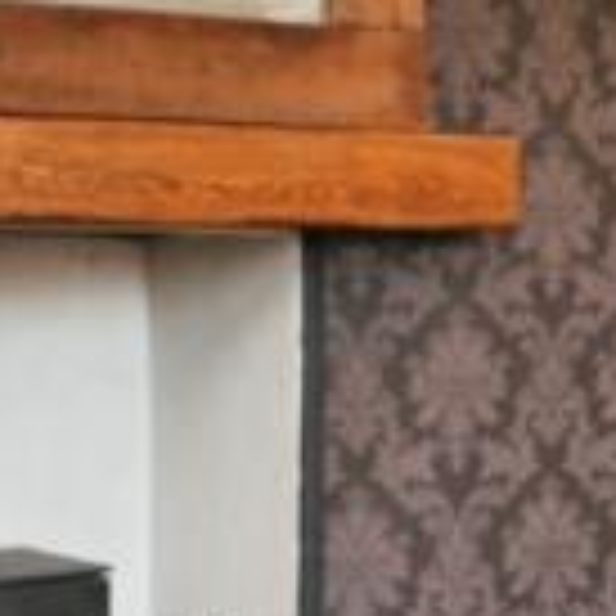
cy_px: 232
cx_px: 418
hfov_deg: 18.2
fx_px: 1913
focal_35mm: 95
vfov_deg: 18.3
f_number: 6.3
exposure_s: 1/30
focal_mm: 10
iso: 400
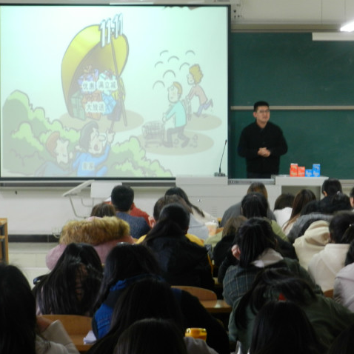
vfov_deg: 19.3
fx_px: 1041
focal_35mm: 90
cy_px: 177
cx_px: 217
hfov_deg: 19.3
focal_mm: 13.5
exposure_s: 1/10
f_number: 4.8
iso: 400
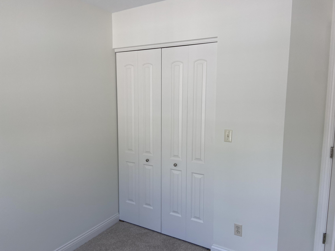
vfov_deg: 53.1
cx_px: 168
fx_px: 252
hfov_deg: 67.3
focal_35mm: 26
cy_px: 126
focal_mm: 4.25
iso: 32
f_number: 1.8
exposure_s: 1/189
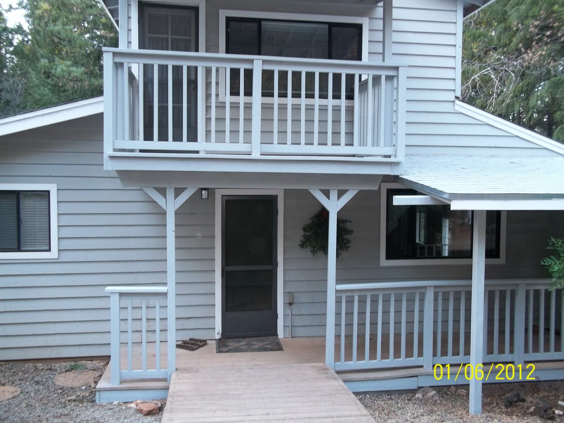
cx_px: 282
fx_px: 521
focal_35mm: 32
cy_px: 212
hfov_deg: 56.8
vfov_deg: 44.2
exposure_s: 1/40
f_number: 2.9
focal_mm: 5.7
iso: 160
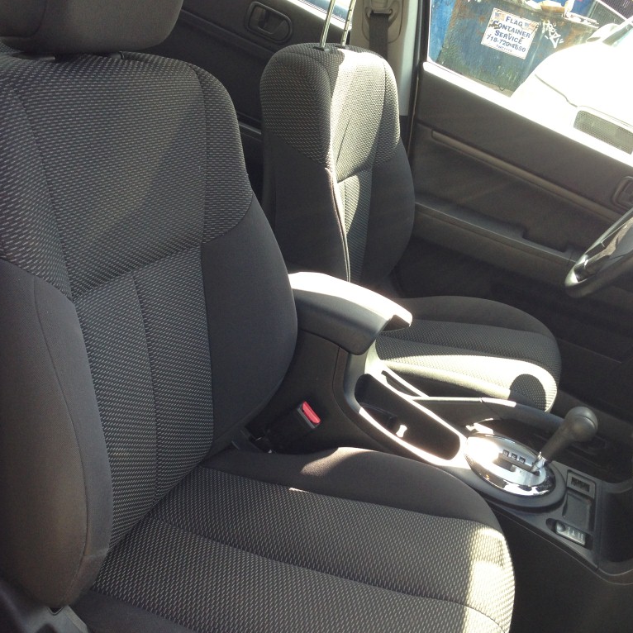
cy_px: 316
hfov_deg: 42.8
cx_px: 317
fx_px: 807
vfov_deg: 42.8
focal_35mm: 39
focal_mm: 4.13
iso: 64
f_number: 2.4
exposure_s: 1/120
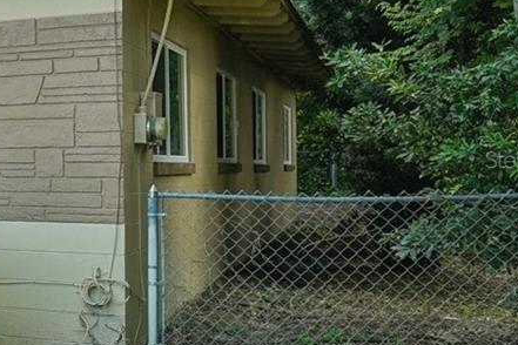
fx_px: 998
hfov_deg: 21.7
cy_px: 160
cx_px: -350
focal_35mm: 69
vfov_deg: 19.6
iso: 400
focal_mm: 19.1
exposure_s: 1/160
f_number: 8
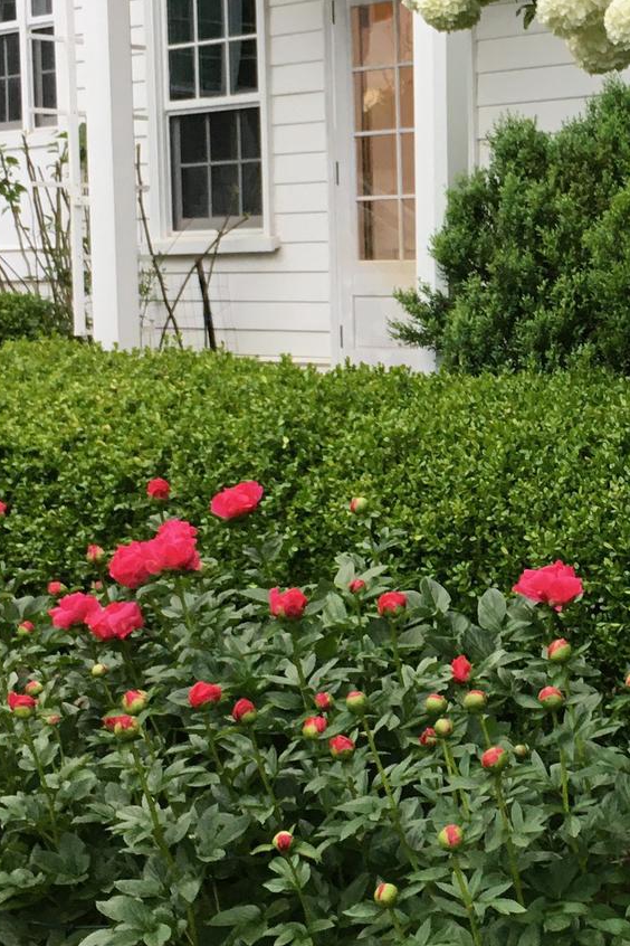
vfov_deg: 27.6
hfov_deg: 18.2
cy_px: 373
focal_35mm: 73
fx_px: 1916
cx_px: 614
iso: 32
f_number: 2.2
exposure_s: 1/30
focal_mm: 4.15
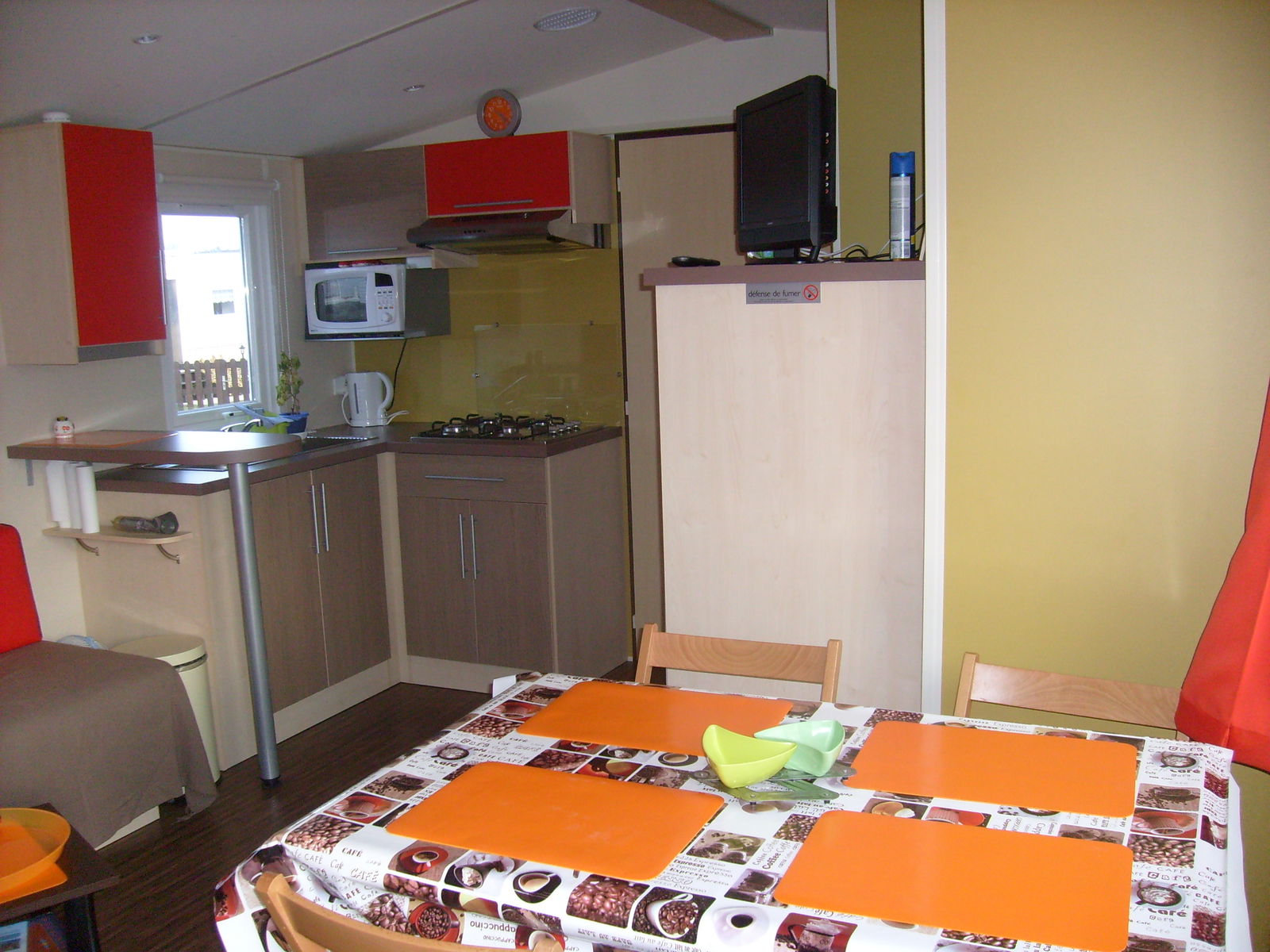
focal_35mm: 35
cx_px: 635
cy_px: 476
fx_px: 1284
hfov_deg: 52.6
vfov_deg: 40.7
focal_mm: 5.8
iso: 100
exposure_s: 1/45
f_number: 2.8
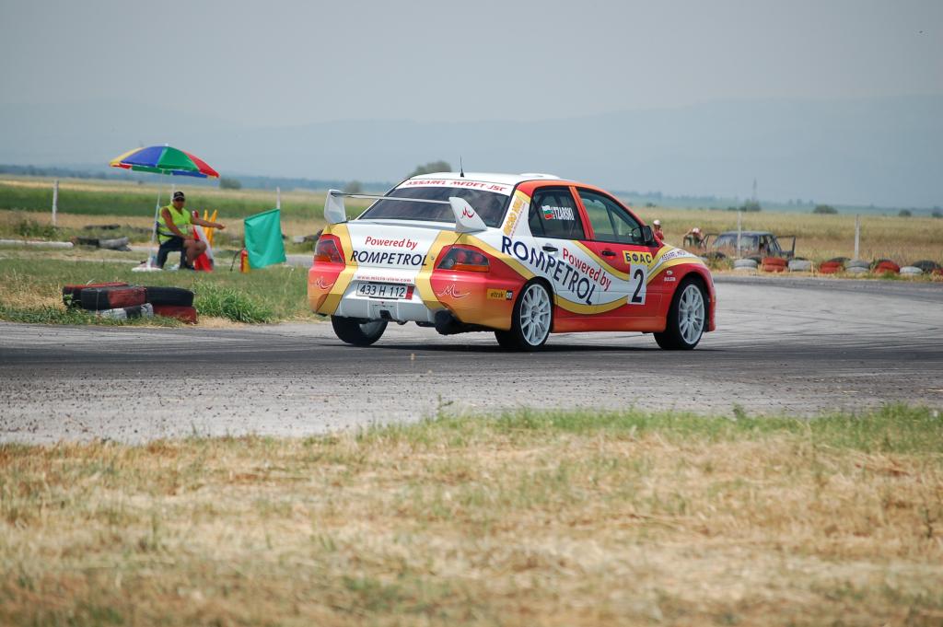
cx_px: 472
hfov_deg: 10.2
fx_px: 5300
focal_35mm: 202
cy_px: 314
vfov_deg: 6.8
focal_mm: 135
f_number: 5
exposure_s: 1/1000
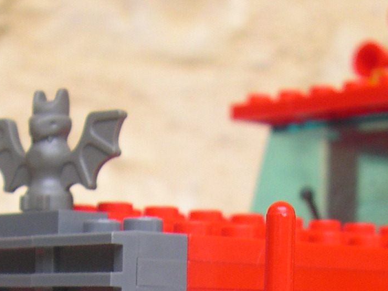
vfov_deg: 11.5
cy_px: 461
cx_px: 206
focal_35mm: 123
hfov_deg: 16.0
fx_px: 1378
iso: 100
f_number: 2.8
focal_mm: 8
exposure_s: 1/12.7
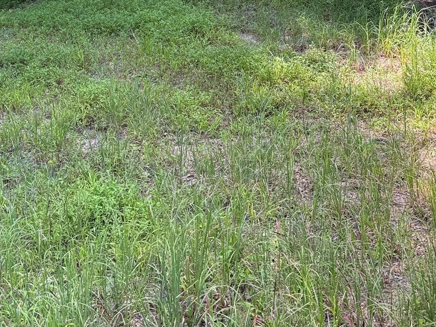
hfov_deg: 35.5
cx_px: 225
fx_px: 680
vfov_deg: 25.1
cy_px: -35
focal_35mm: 54
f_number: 1.78
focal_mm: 6.76
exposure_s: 1/350
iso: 80
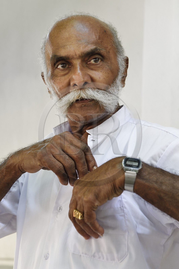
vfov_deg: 28.8
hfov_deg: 19.4
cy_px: 134
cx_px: 90
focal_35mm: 70
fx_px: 522
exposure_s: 1/160
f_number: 5.6
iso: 800
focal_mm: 70
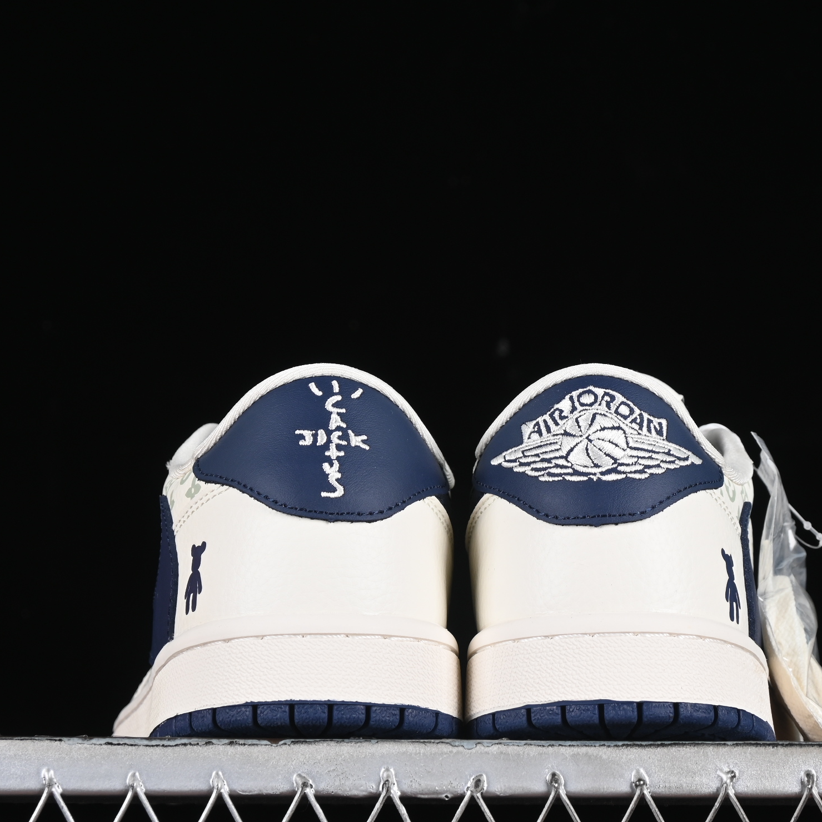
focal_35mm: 120
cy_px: 416
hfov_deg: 14.5
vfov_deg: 14.5
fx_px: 3224
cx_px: 482
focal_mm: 50
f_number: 7.1
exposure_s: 1/60
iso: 160
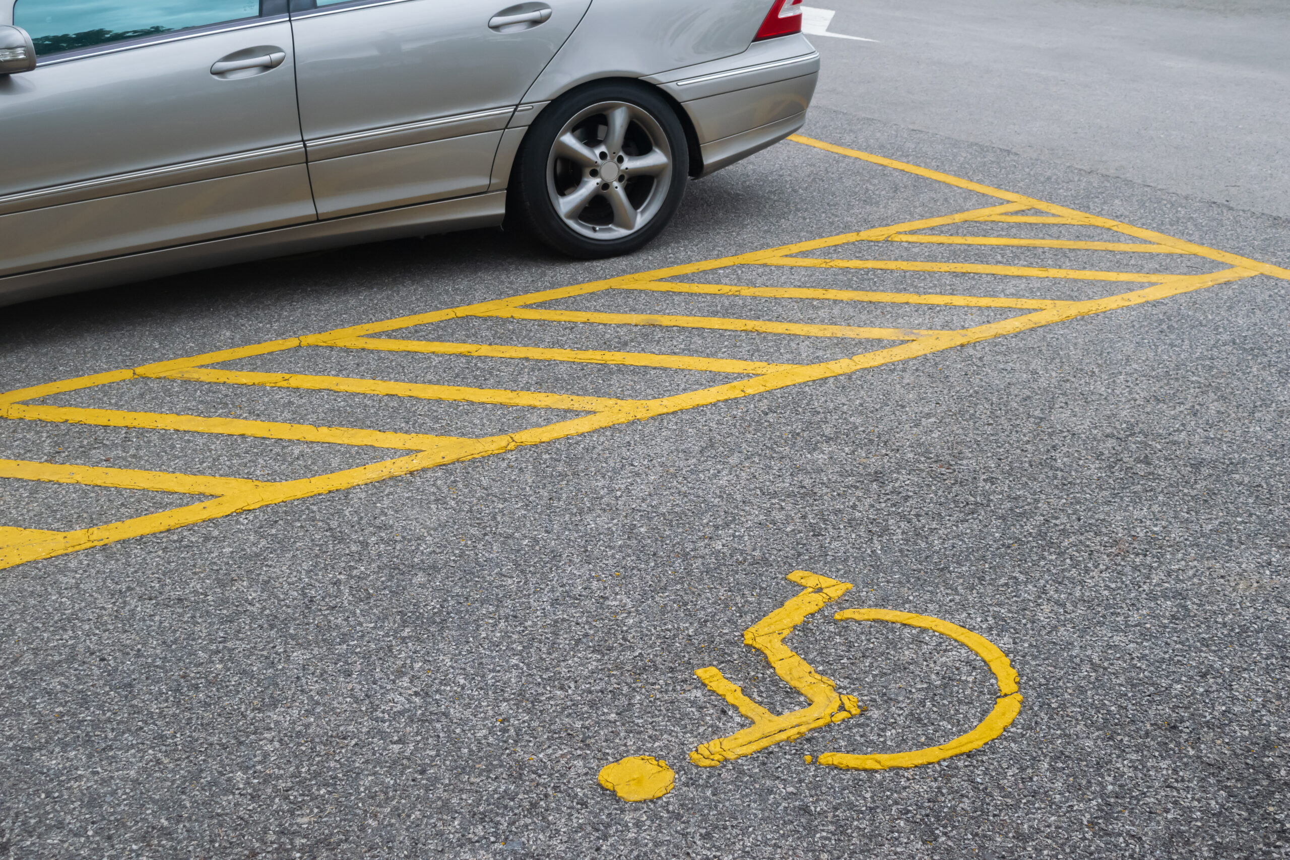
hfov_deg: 46.4
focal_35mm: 42
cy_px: 430
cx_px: 645
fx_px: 1505
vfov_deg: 31.9
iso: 1000
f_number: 8
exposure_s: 1/800
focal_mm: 28
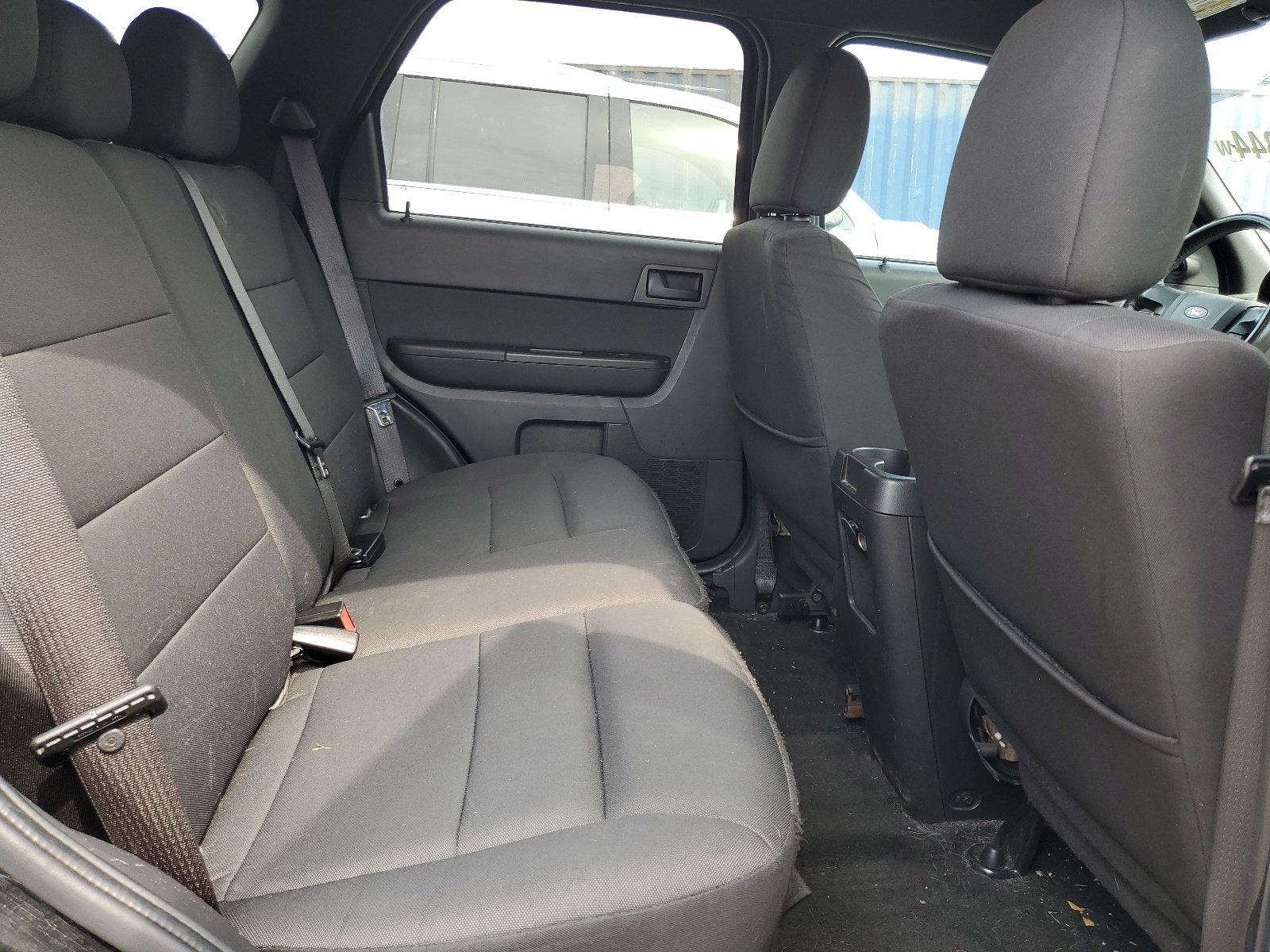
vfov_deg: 53.1
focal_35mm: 26
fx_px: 954
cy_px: 476
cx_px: 635
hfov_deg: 67.3
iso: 50
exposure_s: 1/135
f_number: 1.5
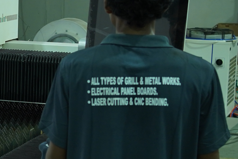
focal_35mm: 131
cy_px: 113
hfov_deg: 14.7
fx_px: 866
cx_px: -110
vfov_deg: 10.5
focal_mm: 35
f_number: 4
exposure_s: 1/125
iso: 800
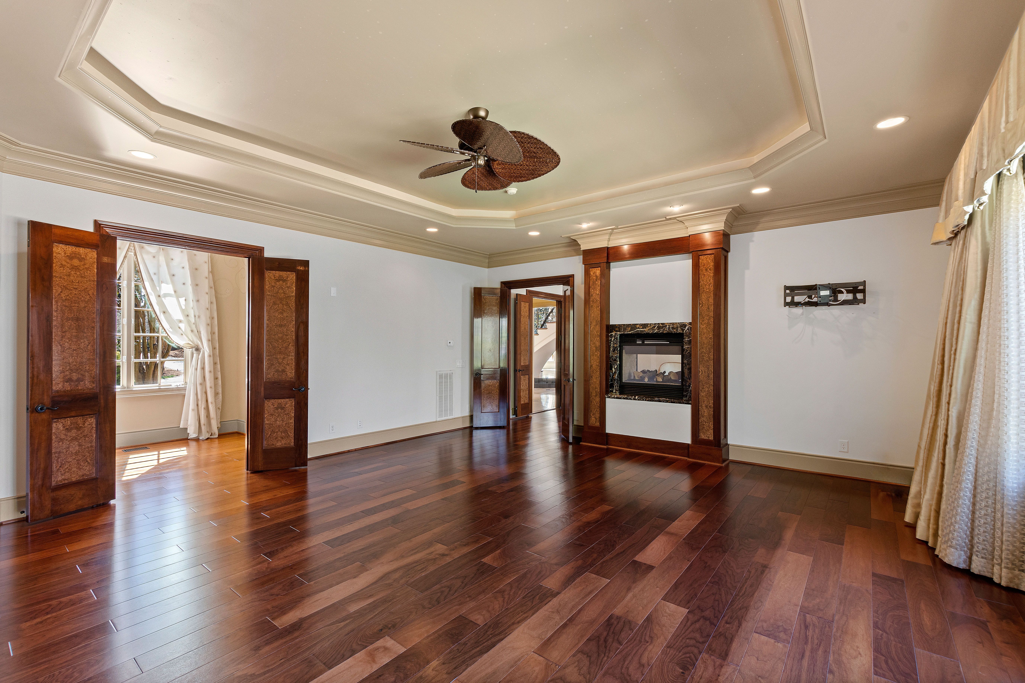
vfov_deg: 77.3
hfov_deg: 100.4
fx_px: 427
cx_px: 512
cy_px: 342
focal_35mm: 15
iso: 100
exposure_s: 1/1.25
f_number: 8
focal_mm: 10
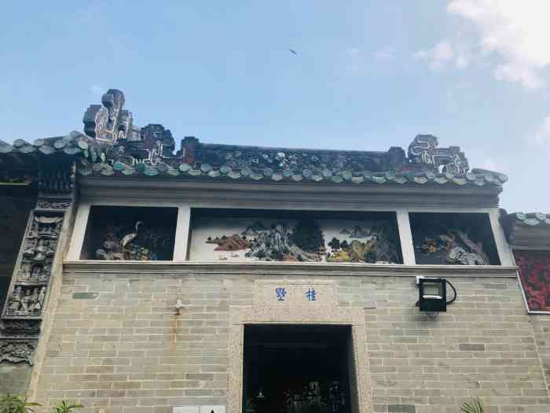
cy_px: 206
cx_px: 275
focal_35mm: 28
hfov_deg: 63.4
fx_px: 445
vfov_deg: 49.7
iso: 20
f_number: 1.8
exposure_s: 1/1333
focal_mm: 4
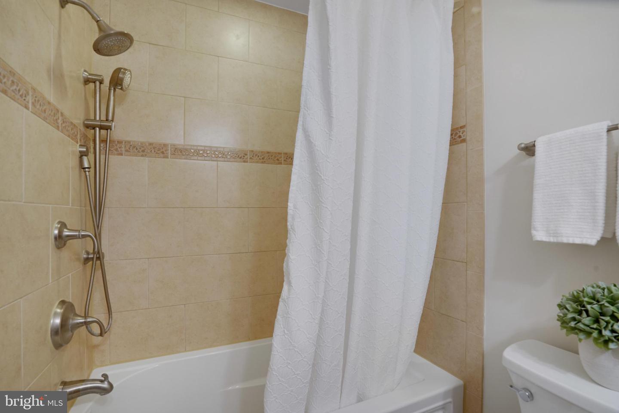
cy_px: 206
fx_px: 275
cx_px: 310
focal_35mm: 16
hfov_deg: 96.7
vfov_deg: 73.8
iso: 1250
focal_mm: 16
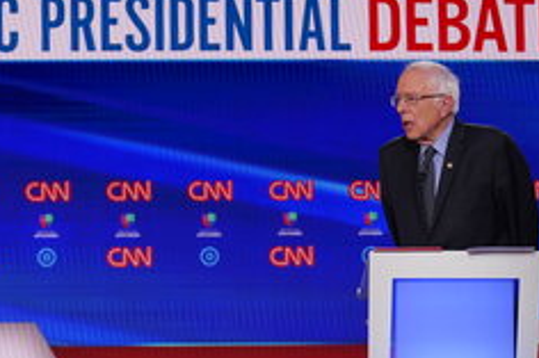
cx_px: 14
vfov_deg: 5.3
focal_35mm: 258
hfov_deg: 8.0
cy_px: 343
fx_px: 3860
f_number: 4
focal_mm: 119
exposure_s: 1/400
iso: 2000
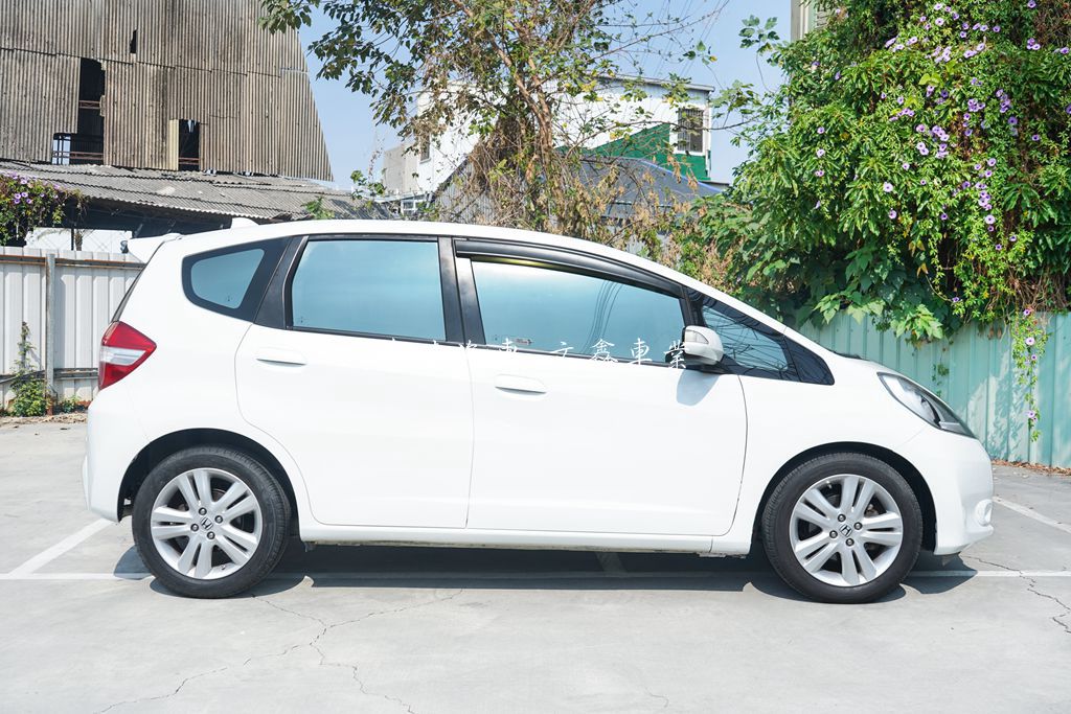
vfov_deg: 36.9
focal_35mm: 36
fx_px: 1071
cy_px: 357
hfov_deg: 53.1
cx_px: 536
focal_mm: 36
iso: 100
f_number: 8
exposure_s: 1/250
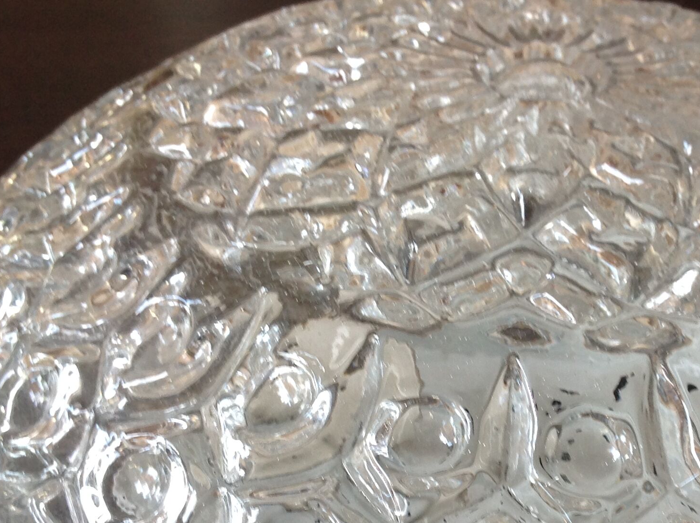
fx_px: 1252
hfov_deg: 30.9
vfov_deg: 23.3
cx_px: 493
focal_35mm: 62
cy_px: 416
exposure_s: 1/15
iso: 50
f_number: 2.4
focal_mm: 4.28
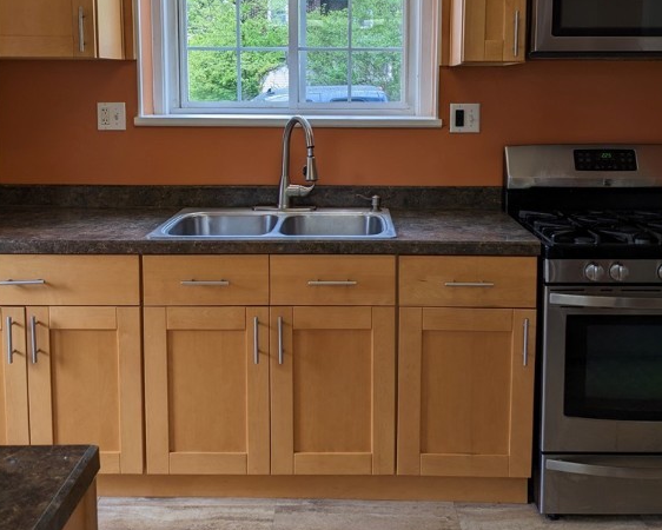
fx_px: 706
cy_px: 157
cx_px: 333
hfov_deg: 50.3
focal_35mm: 36
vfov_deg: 40.4
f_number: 1.73
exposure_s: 1/121
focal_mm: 4.38
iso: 48
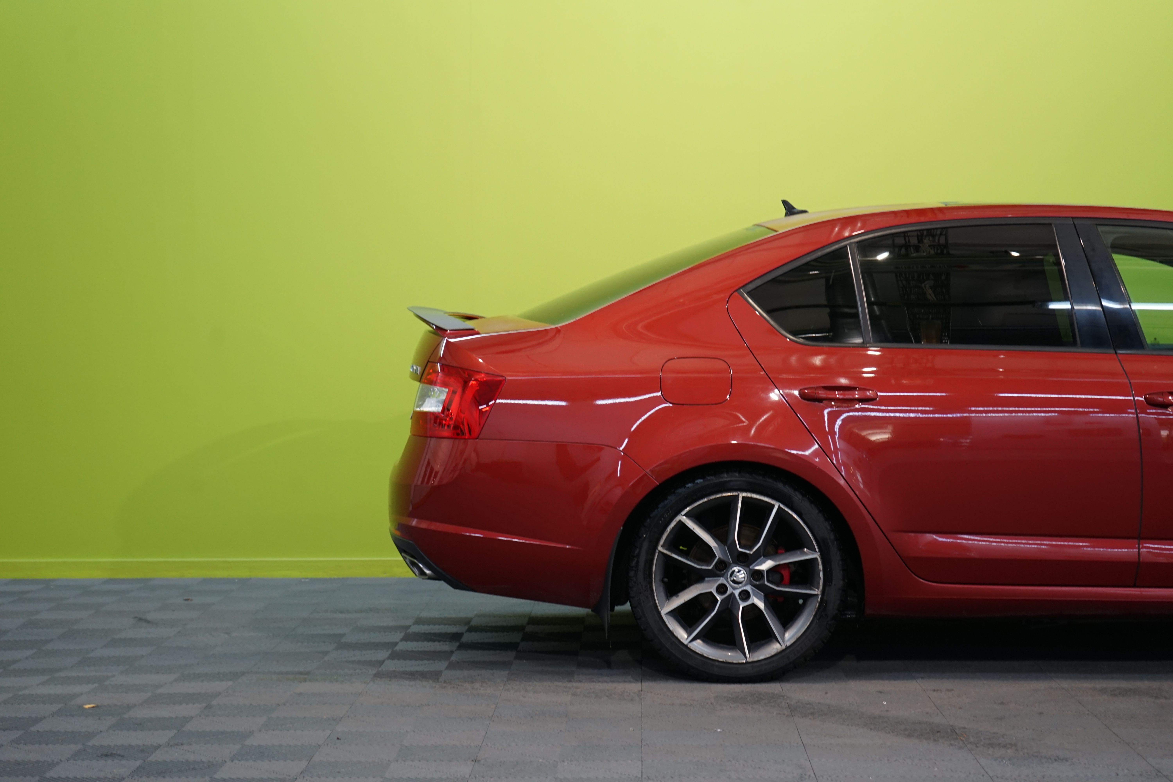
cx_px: 586
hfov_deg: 30.5
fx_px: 2150
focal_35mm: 66
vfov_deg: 20.6
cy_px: 391
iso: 640
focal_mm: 66
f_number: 5.6
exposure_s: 1/25
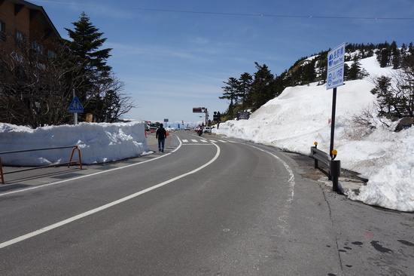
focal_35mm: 28
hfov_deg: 65.5
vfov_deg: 46.3
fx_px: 322
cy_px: 138
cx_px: 207
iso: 125
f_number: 6.3
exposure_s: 1/800
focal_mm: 10.4
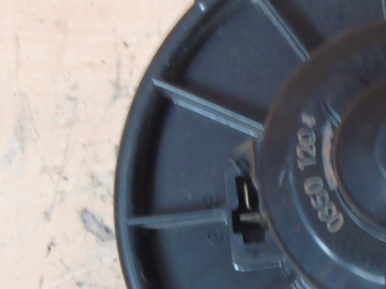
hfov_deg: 20.7
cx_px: 382
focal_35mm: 92
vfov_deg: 16.0
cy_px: 213
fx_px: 1026
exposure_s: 1/4
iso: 250
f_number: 4.7
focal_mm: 6.64
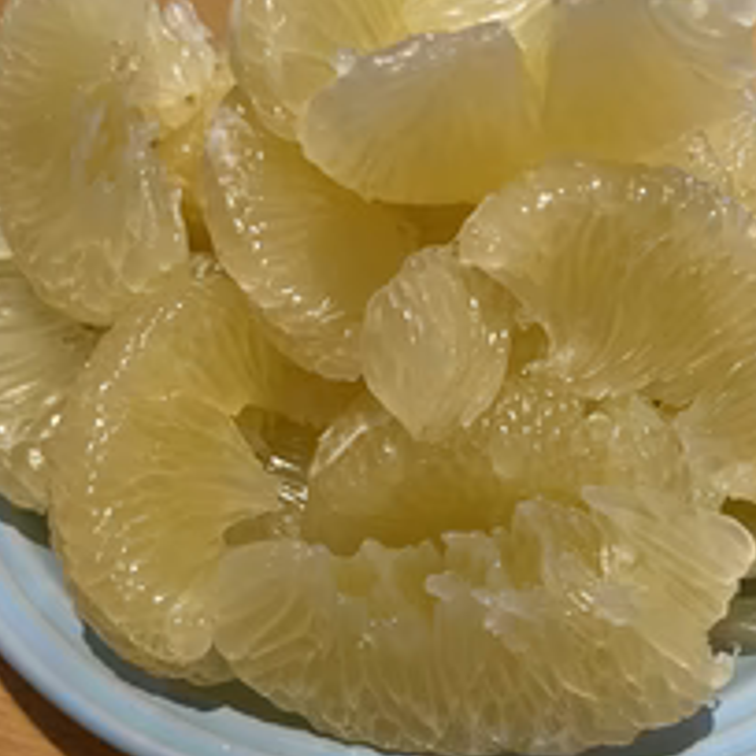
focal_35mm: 45
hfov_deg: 37.5
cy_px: 545
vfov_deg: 36.9
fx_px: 1112
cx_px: 389
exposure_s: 1/60
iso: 125
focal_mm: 5.7
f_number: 1.5
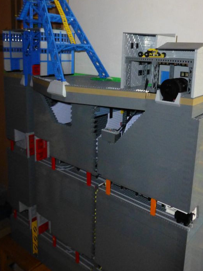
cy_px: 104
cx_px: 112
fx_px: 258
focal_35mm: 33
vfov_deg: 54.8
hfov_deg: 42.9
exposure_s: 1/30
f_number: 3.3
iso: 800
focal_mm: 4.3
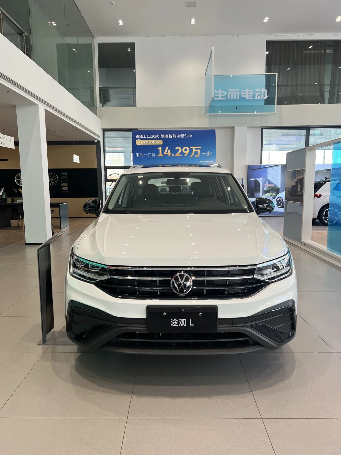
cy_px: 228
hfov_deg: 53.1
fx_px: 341
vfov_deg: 67.3
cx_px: 170
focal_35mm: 26
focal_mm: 5.7
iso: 40
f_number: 1.5
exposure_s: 1/121
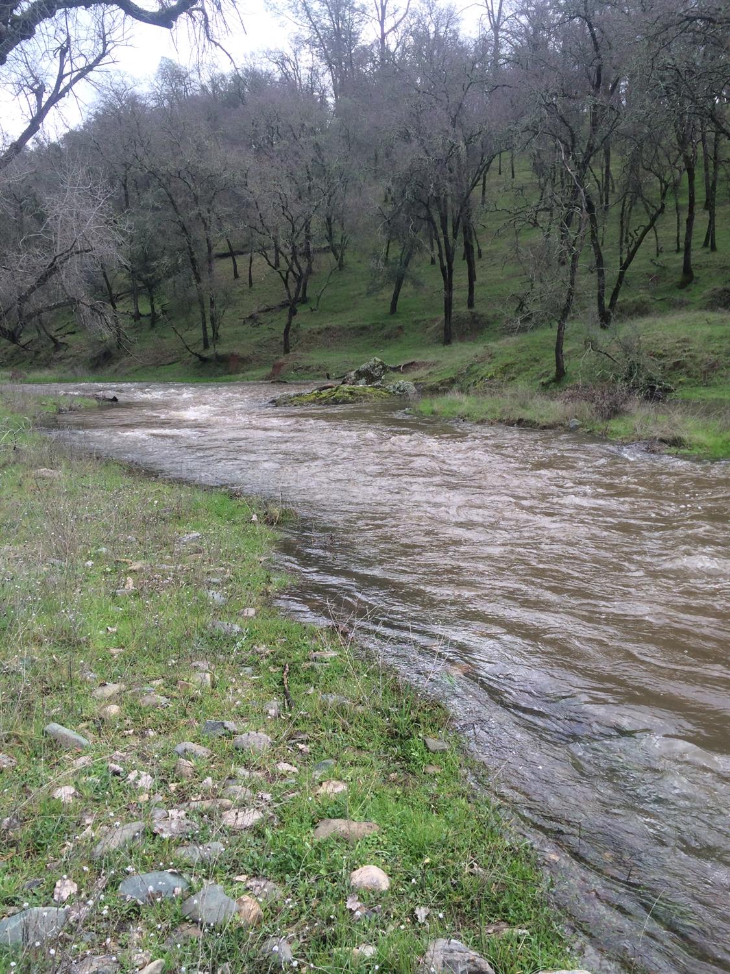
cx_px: 365
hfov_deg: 48.2
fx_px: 815
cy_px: 487
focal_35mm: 29
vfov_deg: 61.7
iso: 32
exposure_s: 1/446
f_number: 2.2
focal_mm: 4.15
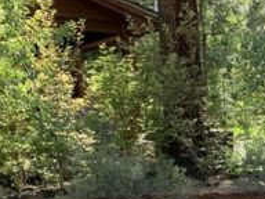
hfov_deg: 16.7
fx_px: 796
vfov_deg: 12.9
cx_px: 429
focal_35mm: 104
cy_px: 362
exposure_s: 1/121
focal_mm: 4.25
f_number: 1.8
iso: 32
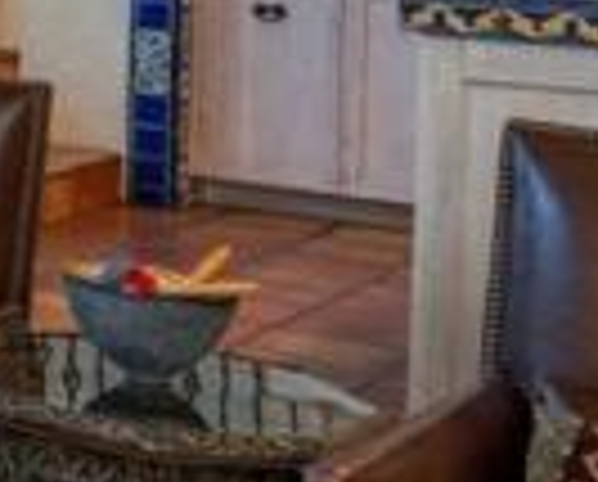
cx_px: -1034
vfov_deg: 14.7
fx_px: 1791
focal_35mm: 101
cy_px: -133
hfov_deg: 12.3
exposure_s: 1/160
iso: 640
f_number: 9
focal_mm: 14
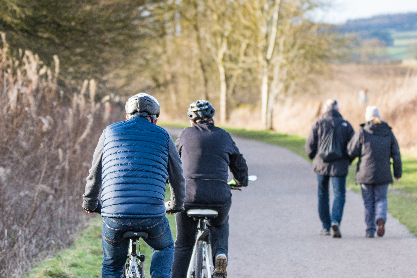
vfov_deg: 6.1
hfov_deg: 9.1
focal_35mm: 225
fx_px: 2607
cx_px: 208
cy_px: 139
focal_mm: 150
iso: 500
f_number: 5
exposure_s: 1/250
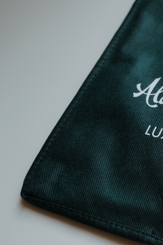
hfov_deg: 20.7
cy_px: 159
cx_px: 242
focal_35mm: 56
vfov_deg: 35.4
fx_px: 380
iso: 100
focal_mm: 28
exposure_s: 1/80
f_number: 3.2
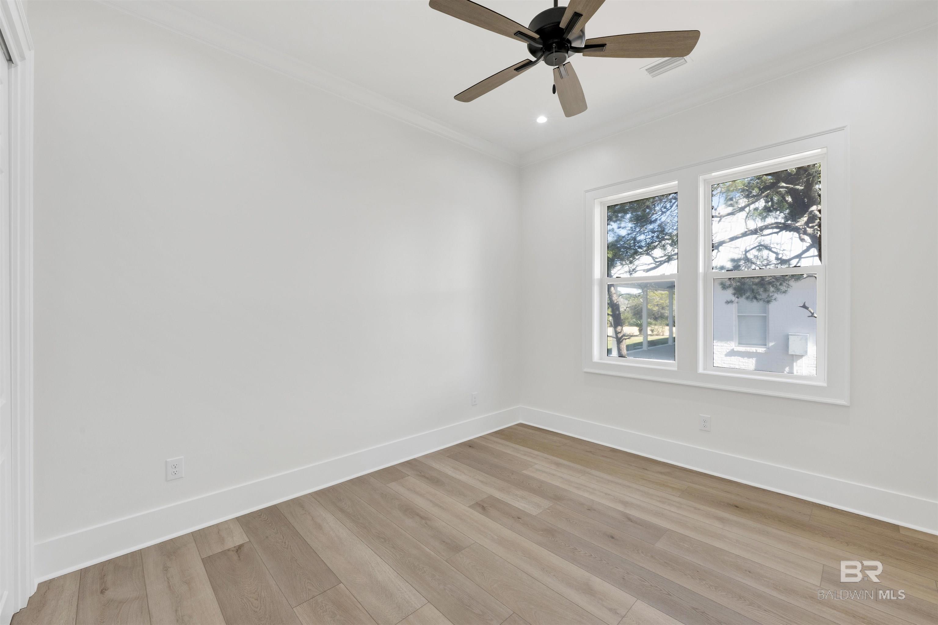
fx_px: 365
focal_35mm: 14
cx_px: 469
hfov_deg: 104.3
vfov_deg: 81.2
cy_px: 312
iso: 500
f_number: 11
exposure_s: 1/15
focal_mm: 14
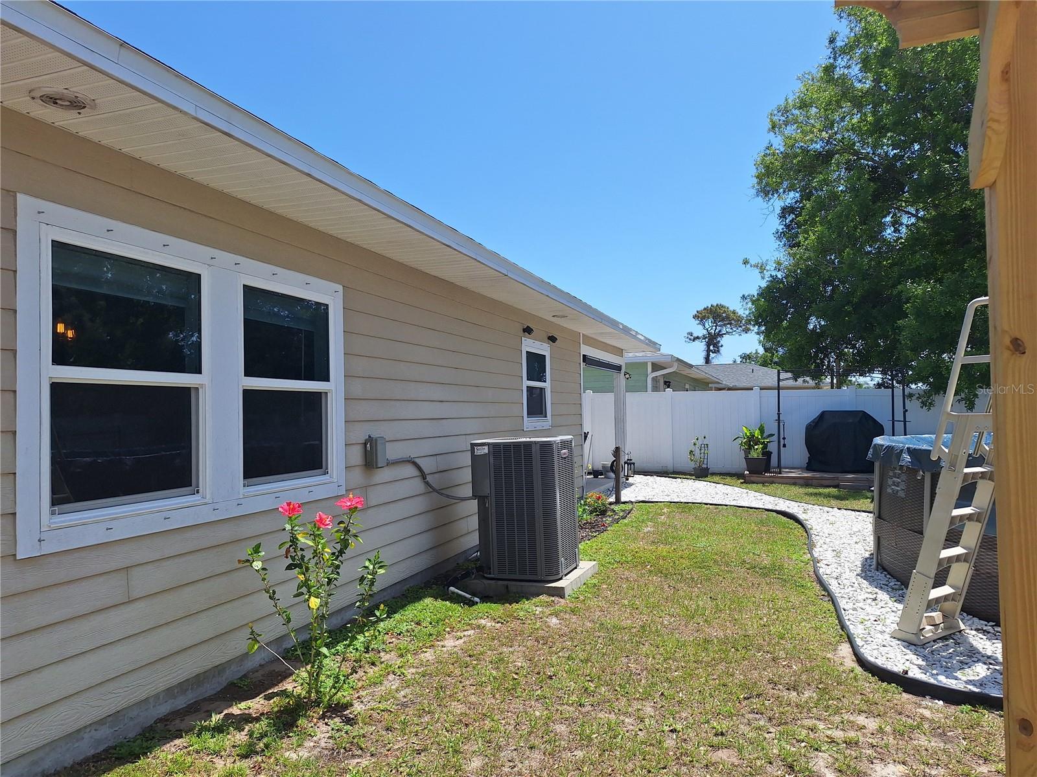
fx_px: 689
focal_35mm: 23
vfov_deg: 58.9
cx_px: 518
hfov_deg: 73.9
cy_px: 388
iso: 40
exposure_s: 1/3205
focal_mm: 5.54
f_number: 1.8
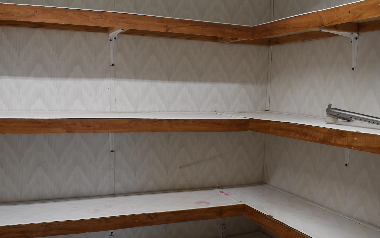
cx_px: 169
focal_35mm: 38
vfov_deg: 33.5
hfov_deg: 51.4
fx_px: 394
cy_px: 136
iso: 400
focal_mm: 22
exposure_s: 1/125
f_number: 5.6
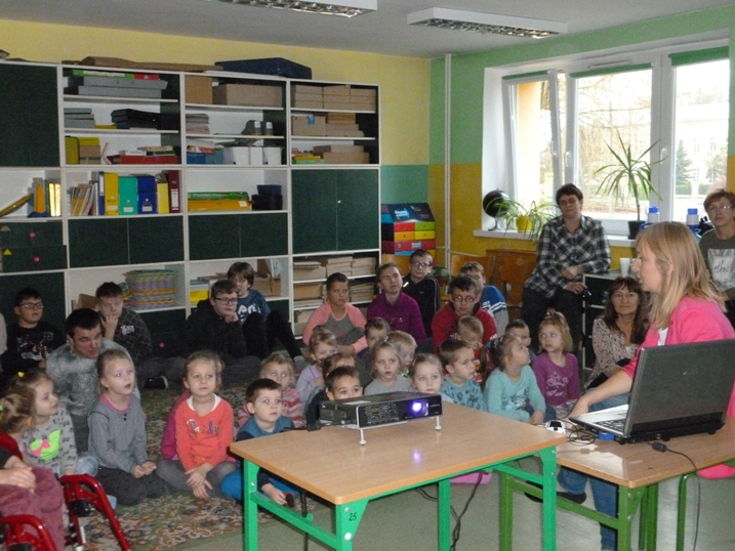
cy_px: 276
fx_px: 828
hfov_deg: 47.9
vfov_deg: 36.8
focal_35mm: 39
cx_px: 368
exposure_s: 1/60
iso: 1000
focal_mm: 6.9
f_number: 3.7
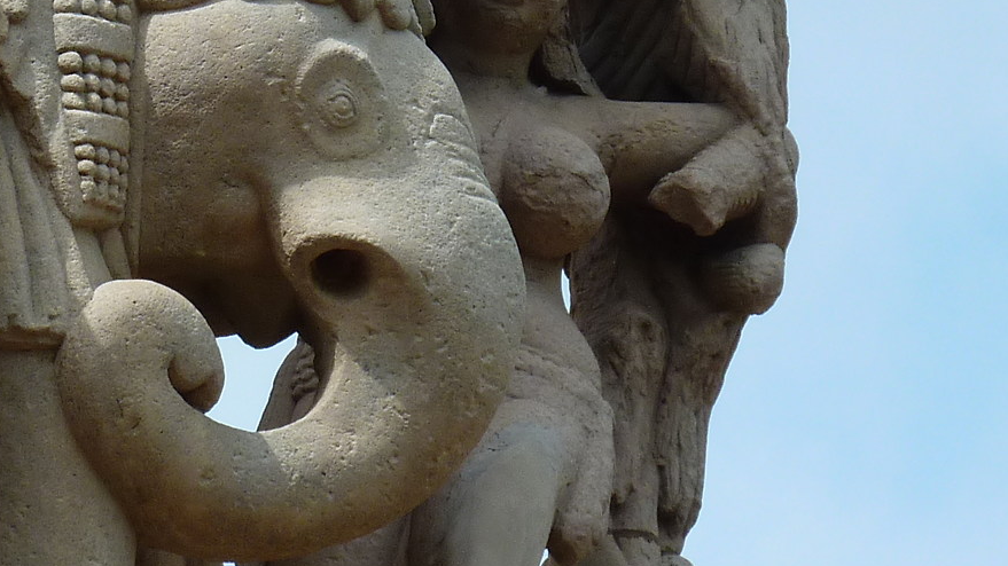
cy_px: -21
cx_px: 39
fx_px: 9460
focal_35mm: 354
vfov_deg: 3.4
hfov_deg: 6.1
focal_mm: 19.5
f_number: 4.4
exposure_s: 1/400
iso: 80
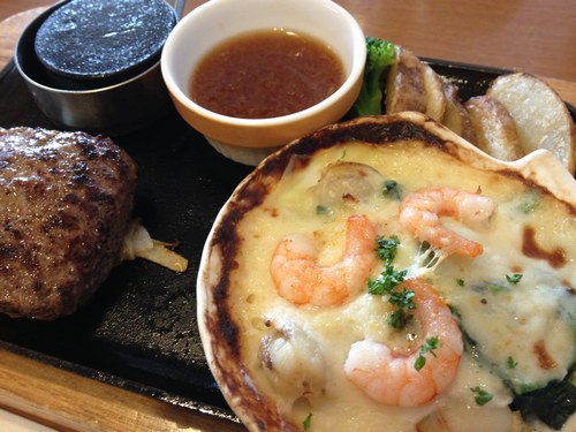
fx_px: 582
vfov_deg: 40.7
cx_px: 288
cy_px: 216
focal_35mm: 35
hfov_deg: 52.6
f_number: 2.4
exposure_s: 1/20
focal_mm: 4.28
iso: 160
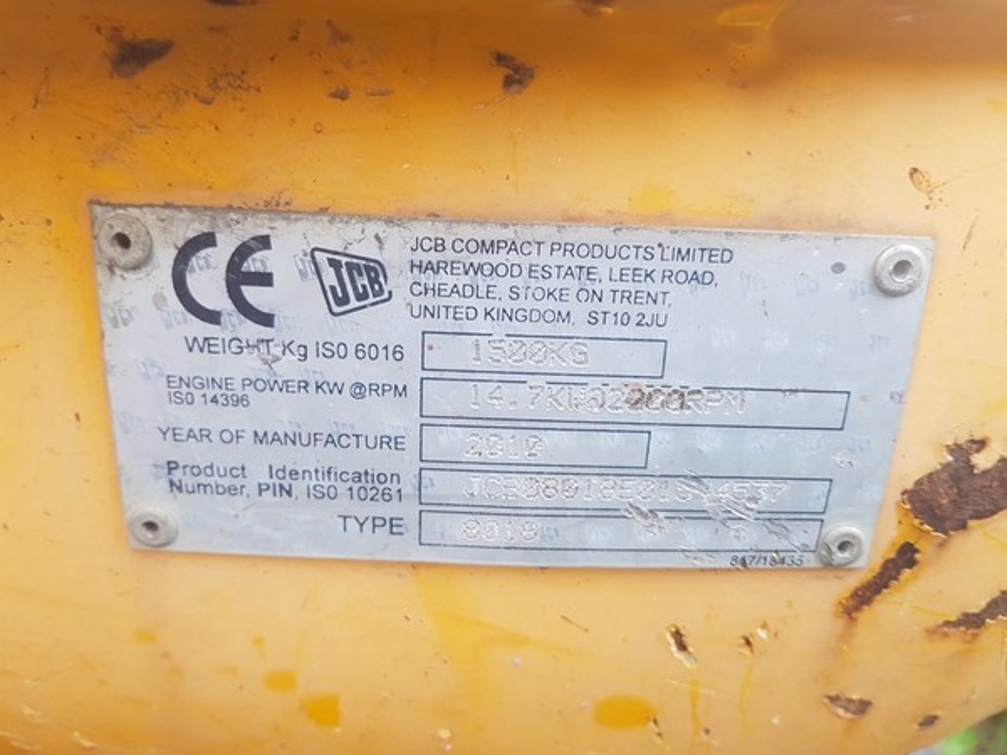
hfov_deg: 67.3
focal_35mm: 26
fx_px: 756
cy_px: 378
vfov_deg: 53.1
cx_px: 504
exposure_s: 1/50
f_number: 1.7
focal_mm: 4.2
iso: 64
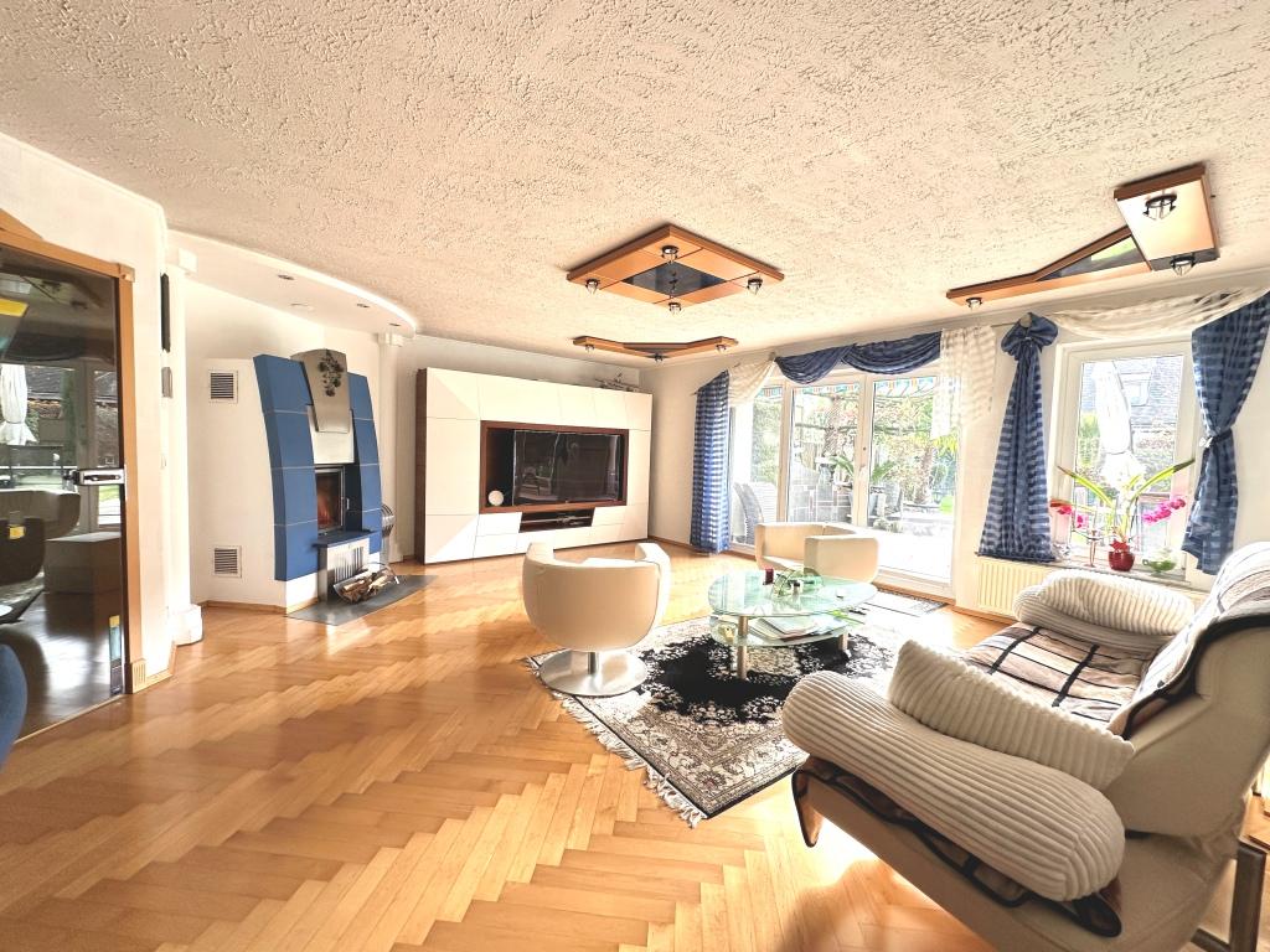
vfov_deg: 85.7
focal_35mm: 14
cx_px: 635
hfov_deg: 102.1
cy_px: 476
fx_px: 514
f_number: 2.2
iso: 100
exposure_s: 1/99
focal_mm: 2.22
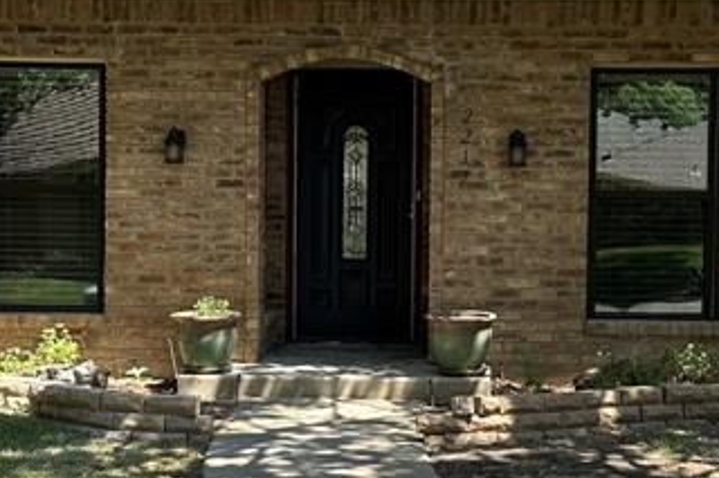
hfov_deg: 25.3
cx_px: 413
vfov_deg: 17.0
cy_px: 269
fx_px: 1597
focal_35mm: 80
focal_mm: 6.86
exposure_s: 1/1453
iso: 80
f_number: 1.78
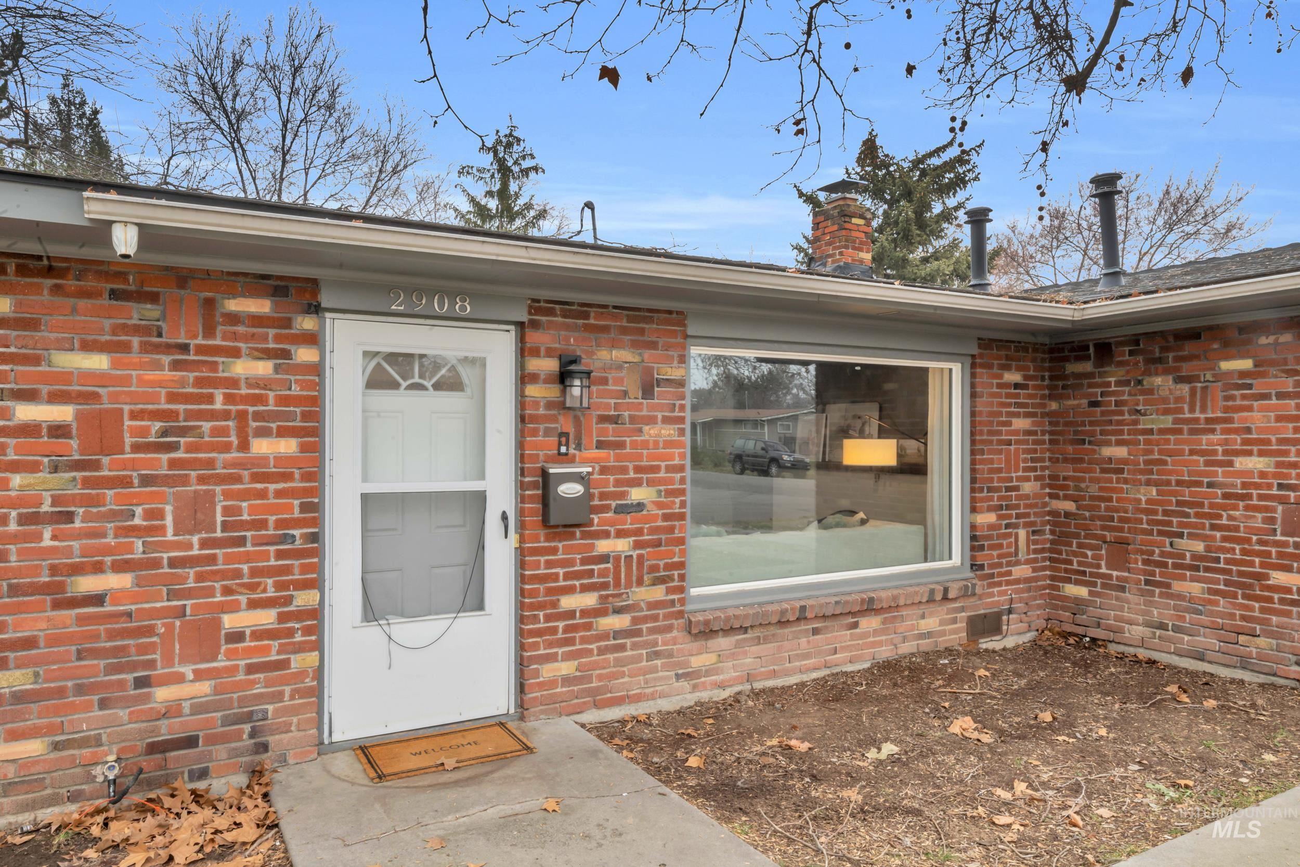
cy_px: 434
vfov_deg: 53.1
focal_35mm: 24
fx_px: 867
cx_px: 650
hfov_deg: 73.7
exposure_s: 1/4
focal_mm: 24
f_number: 22
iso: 100
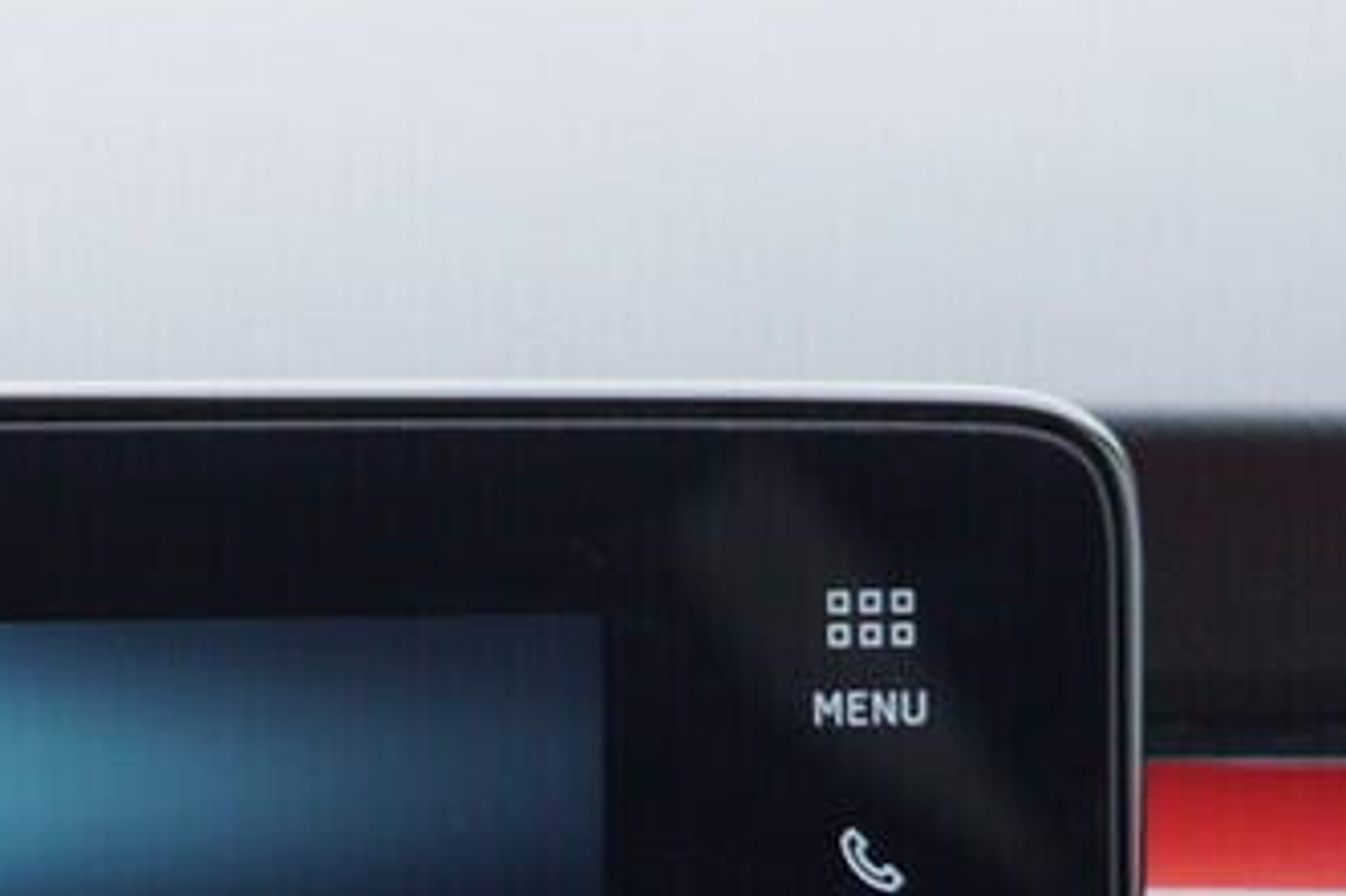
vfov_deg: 12.2
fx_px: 4148
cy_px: 918
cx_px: -539
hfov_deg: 17.0
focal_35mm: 111
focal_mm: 24
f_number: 2.8
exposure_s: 1/40
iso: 160
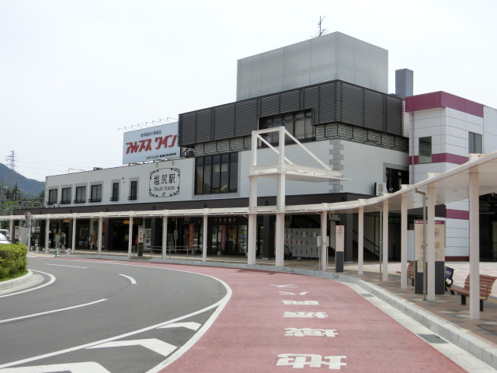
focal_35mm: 45
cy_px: 186
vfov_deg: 32.2
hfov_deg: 42.1
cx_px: 248
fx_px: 646
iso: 80
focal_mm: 8
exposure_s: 1/640
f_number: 4.4
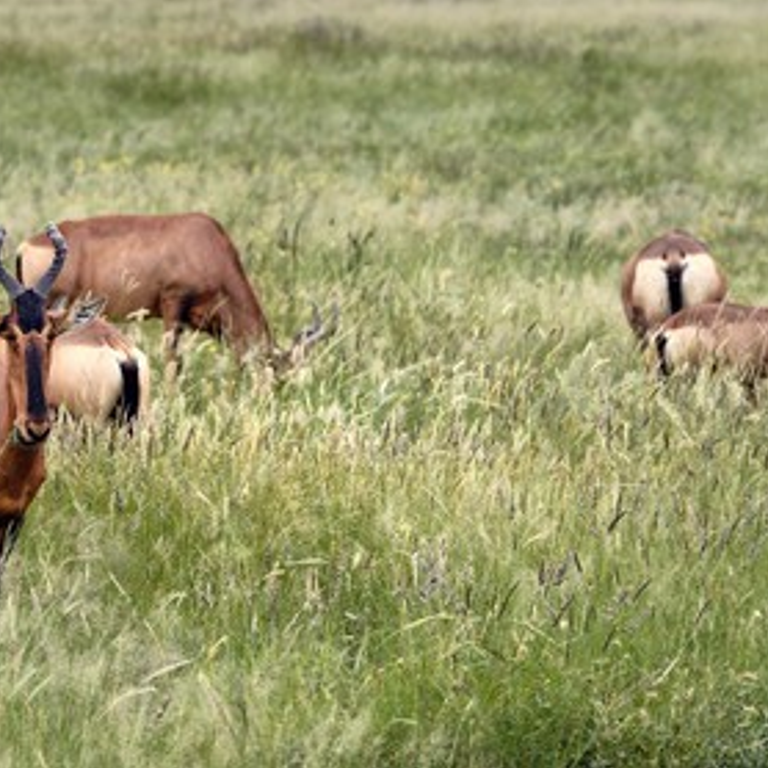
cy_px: 384
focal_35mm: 360
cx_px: 301
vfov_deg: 4.9
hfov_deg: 4.9
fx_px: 9036
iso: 400
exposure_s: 1/500
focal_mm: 280
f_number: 9
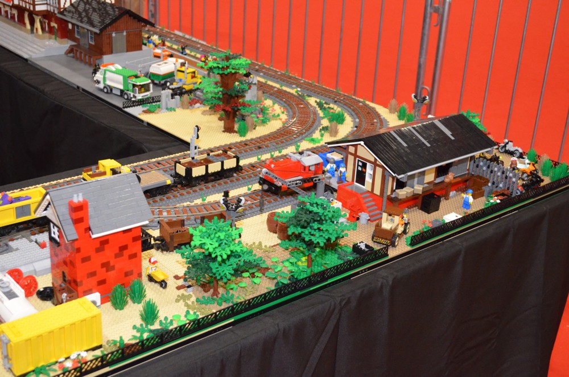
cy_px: 188
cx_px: 284
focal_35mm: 48
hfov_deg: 41.2
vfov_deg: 27.9
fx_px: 757
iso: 3200
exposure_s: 1/60
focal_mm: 32
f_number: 4.8
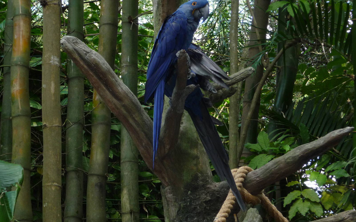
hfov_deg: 15.4
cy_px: 99
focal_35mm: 136
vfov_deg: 9.6
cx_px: 178
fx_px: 1320
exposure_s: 1/40
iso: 200
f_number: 4.7
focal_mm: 21.8
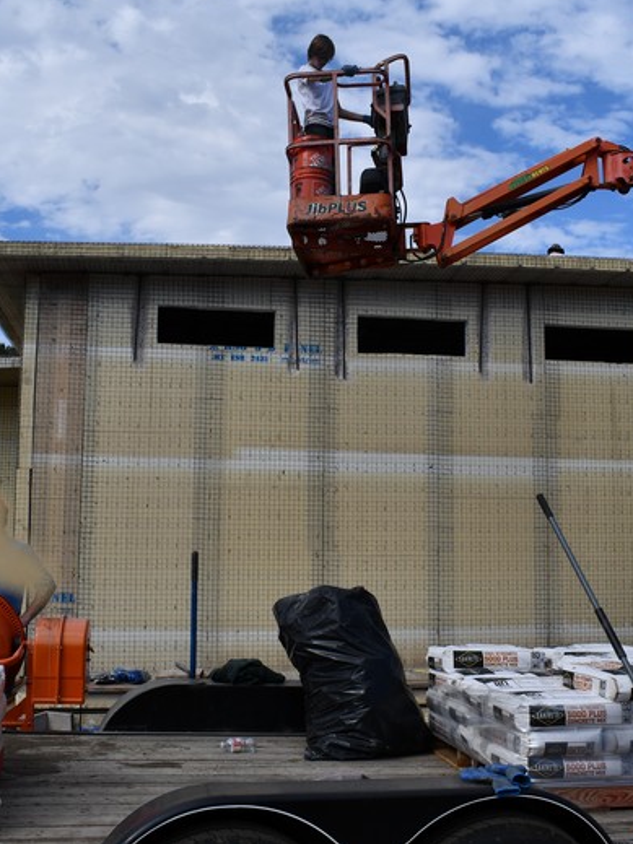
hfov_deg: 35.9
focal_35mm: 40
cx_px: 337
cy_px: 415
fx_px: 976
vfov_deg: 46.8
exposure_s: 1/320
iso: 100
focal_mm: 18
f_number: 9
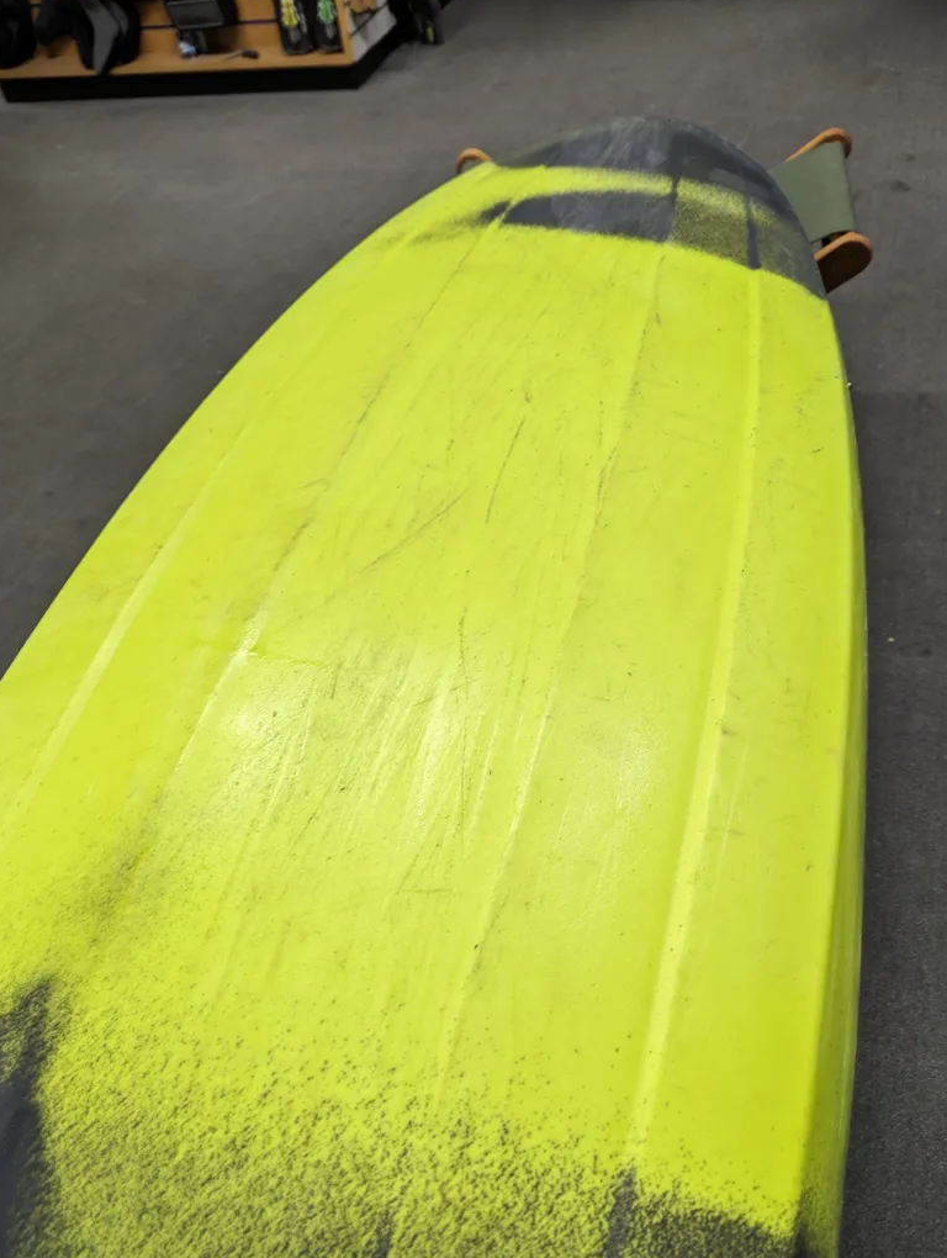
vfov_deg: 69.3
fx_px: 910
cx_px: 475
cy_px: 650
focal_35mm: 25
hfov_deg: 55.0
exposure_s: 1/50
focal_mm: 6.81
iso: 112
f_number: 1.85
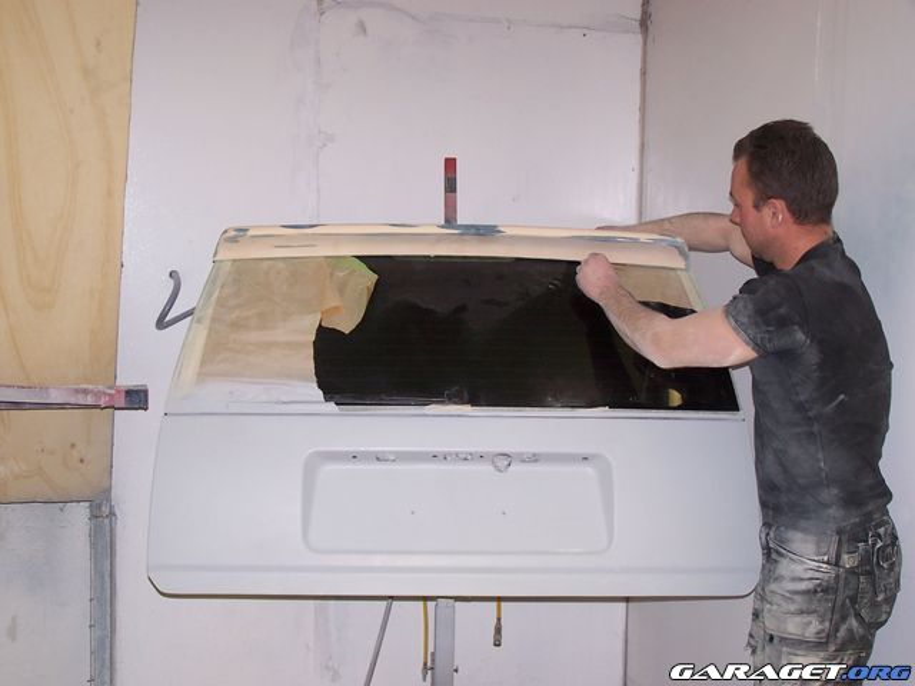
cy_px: 343
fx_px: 1348
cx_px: 458
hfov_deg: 37.5
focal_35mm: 51
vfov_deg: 28.6
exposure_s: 1/60
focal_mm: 8.5
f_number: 3.2
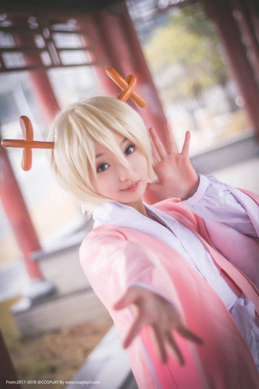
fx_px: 811
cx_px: 130
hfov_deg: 18.1
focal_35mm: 75
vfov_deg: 27.0
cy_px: 194
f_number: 1.8
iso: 2500
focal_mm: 50
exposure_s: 1/640
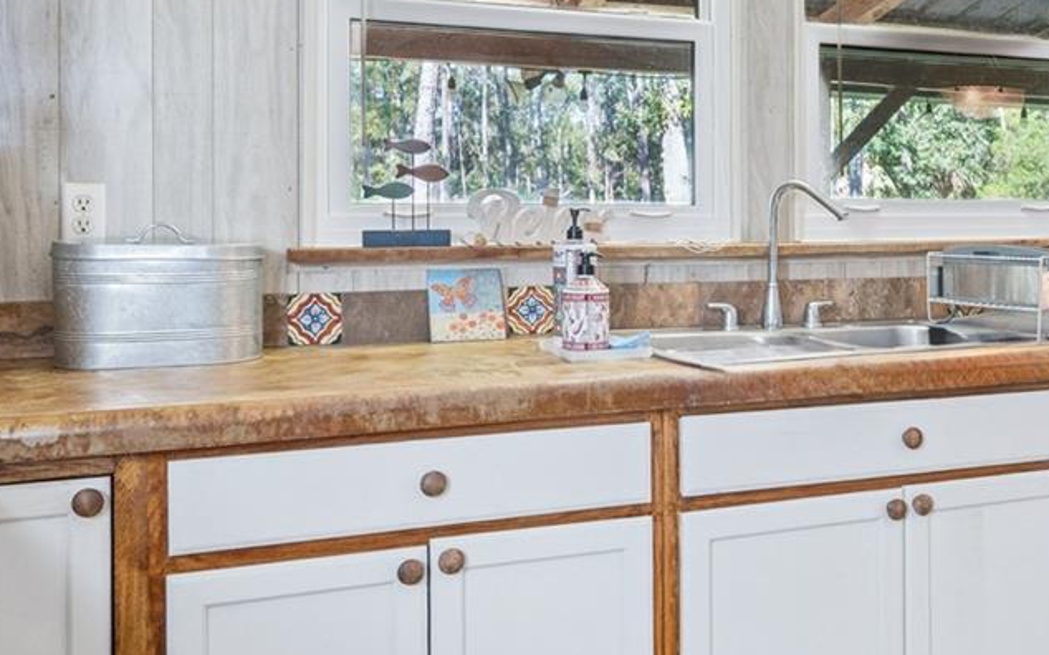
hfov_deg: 52.6
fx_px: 1029
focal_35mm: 36
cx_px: 730
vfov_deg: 34.5
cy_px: 499
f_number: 8
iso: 400
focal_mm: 14
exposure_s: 1/13
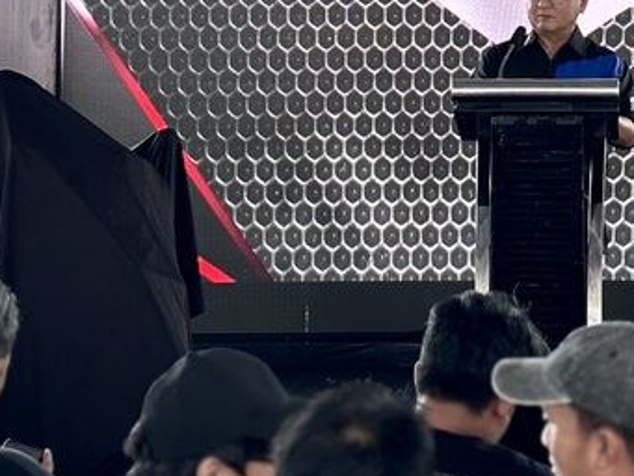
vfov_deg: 14.8
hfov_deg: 19.5
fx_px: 1814
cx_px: 550
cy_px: 33
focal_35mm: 99
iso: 50
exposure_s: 1/97
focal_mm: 5.96
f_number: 1.6
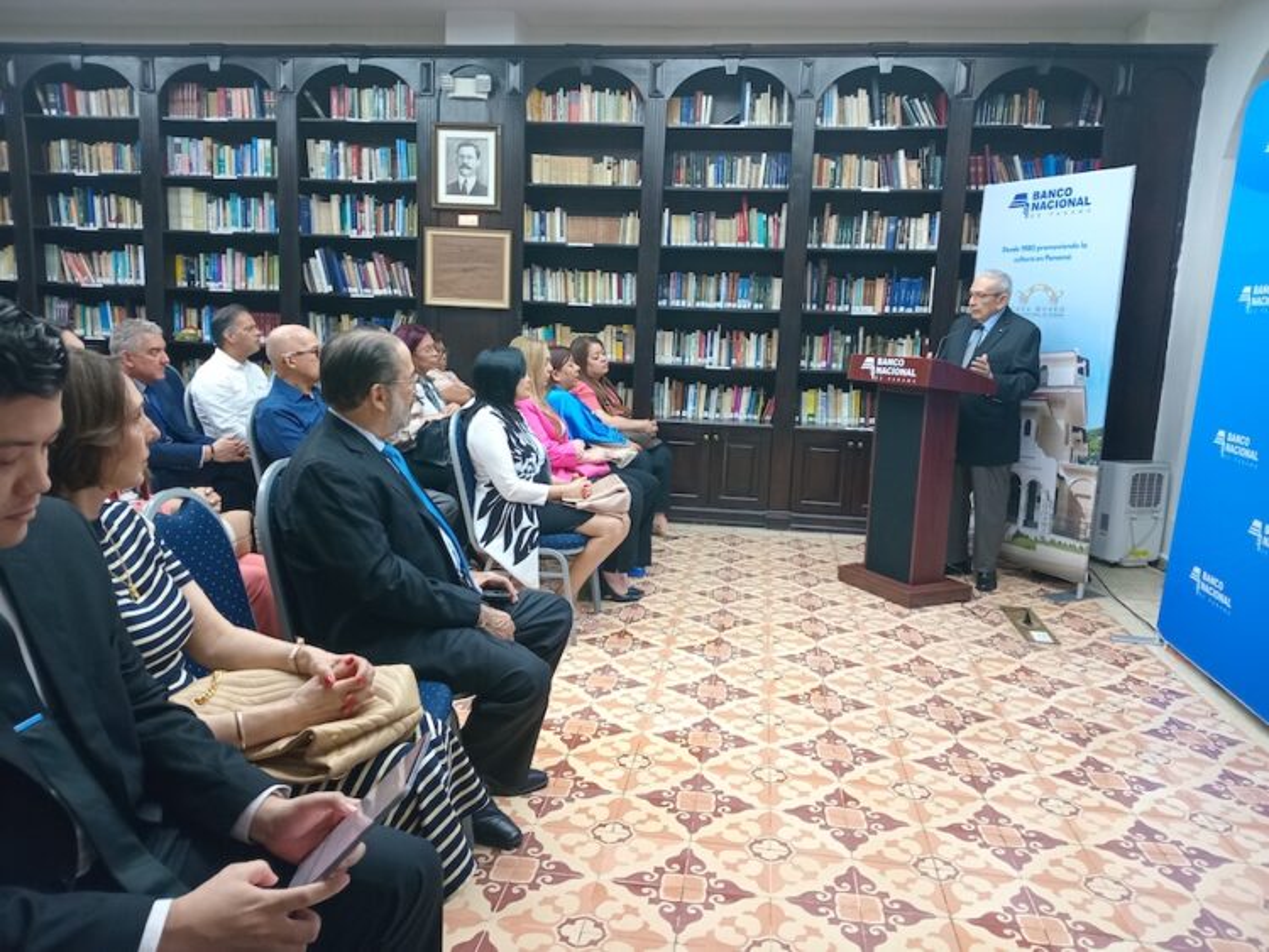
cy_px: 476
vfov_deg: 61.1
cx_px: 634
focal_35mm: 22
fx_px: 807
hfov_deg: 76.4
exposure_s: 1/30.3
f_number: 1.8
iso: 125
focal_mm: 4.21
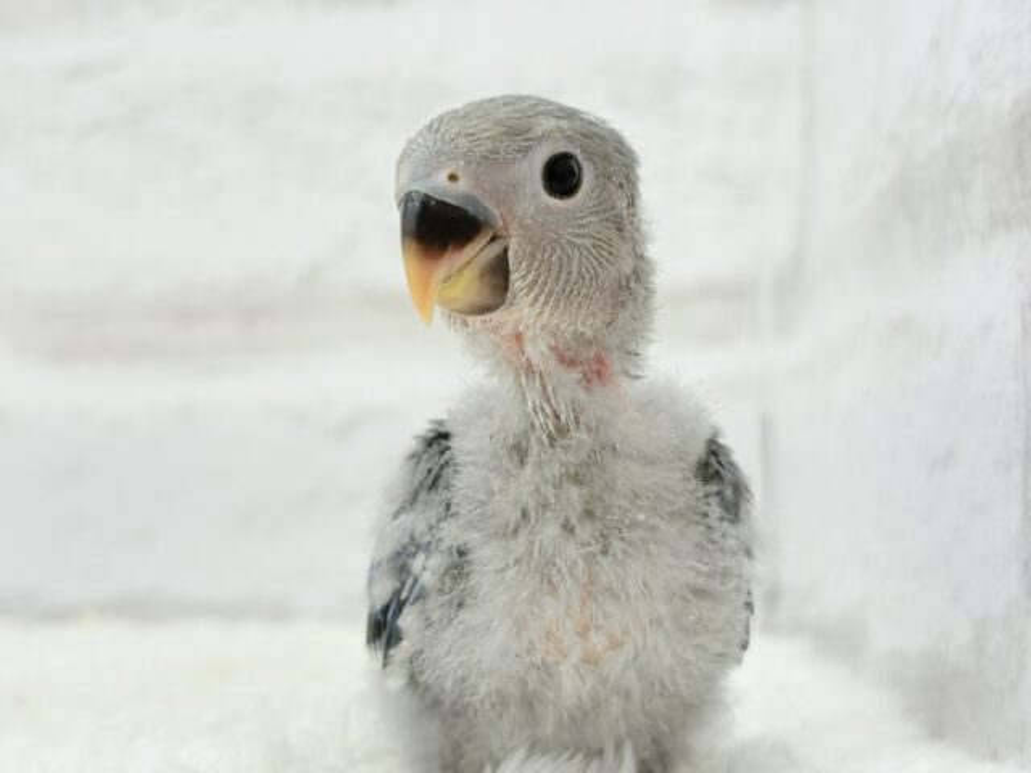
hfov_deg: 36.8
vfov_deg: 28.0
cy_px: 386
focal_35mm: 52
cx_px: 516
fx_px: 1549
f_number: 1.6
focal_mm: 5.96
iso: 50
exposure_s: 1/50
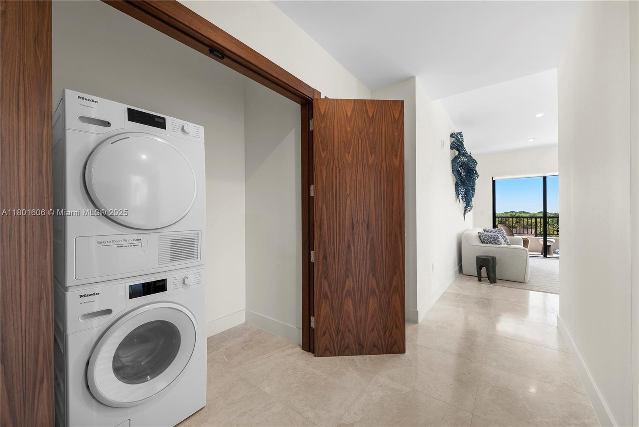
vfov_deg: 81.3
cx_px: 320
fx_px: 249
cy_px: 214
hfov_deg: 104.2
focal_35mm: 14
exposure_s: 1/250
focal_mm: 14
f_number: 8
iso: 400
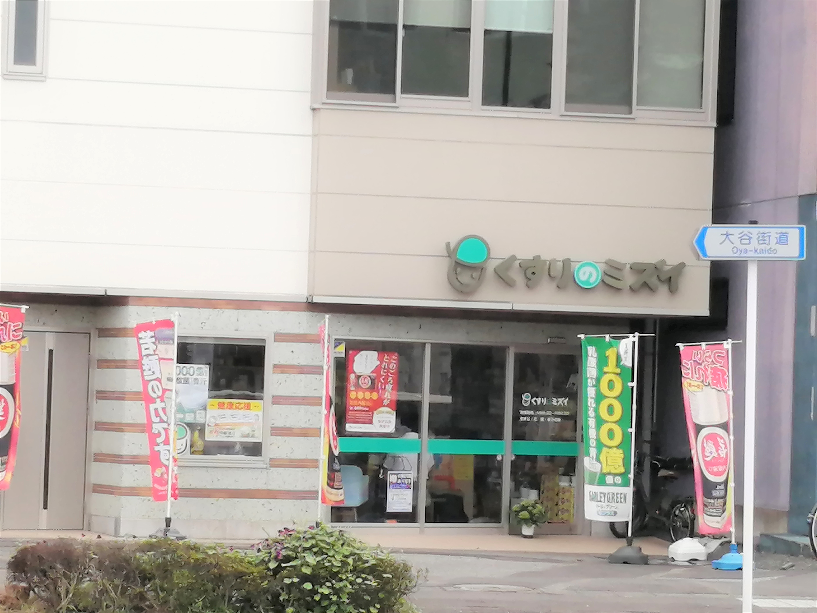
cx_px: 408
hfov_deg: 16.7
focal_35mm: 118
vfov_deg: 12.6
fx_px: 2785
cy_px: 306
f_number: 1.8
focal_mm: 3.62
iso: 50
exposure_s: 1/661
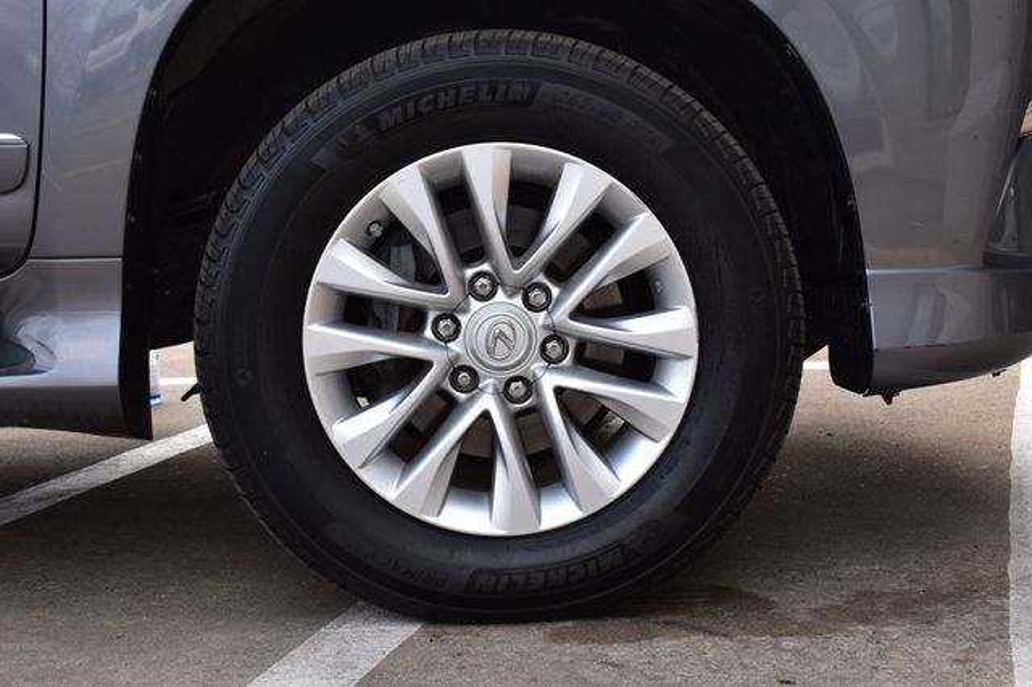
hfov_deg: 33.4
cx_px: 516
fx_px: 1719
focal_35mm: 60
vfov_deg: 22.6
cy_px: 344
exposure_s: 1/200
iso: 400
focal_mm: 40
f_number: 10
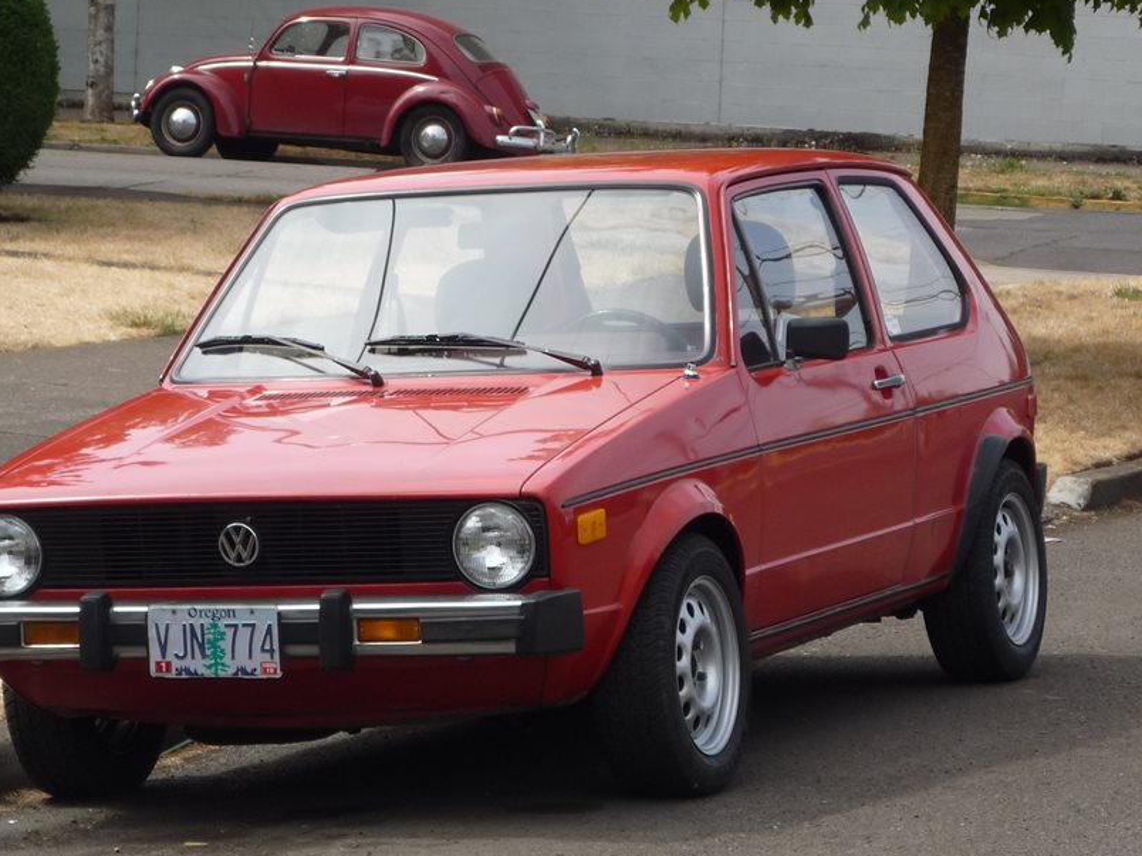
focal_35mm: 179
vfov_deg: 8.3
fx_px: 5905
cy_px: 391
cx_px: 523
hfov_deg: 11.0
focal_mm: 19.9
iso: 100
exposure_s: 1/320
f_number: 5.8
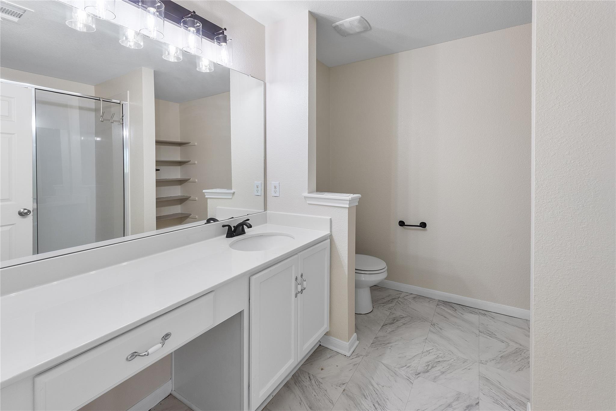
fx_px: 257
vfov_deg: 77.3
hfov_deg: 100.4
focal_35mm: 15
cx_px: 308
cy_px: 206
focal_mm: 10
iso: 100
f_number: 9
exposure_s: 1/30
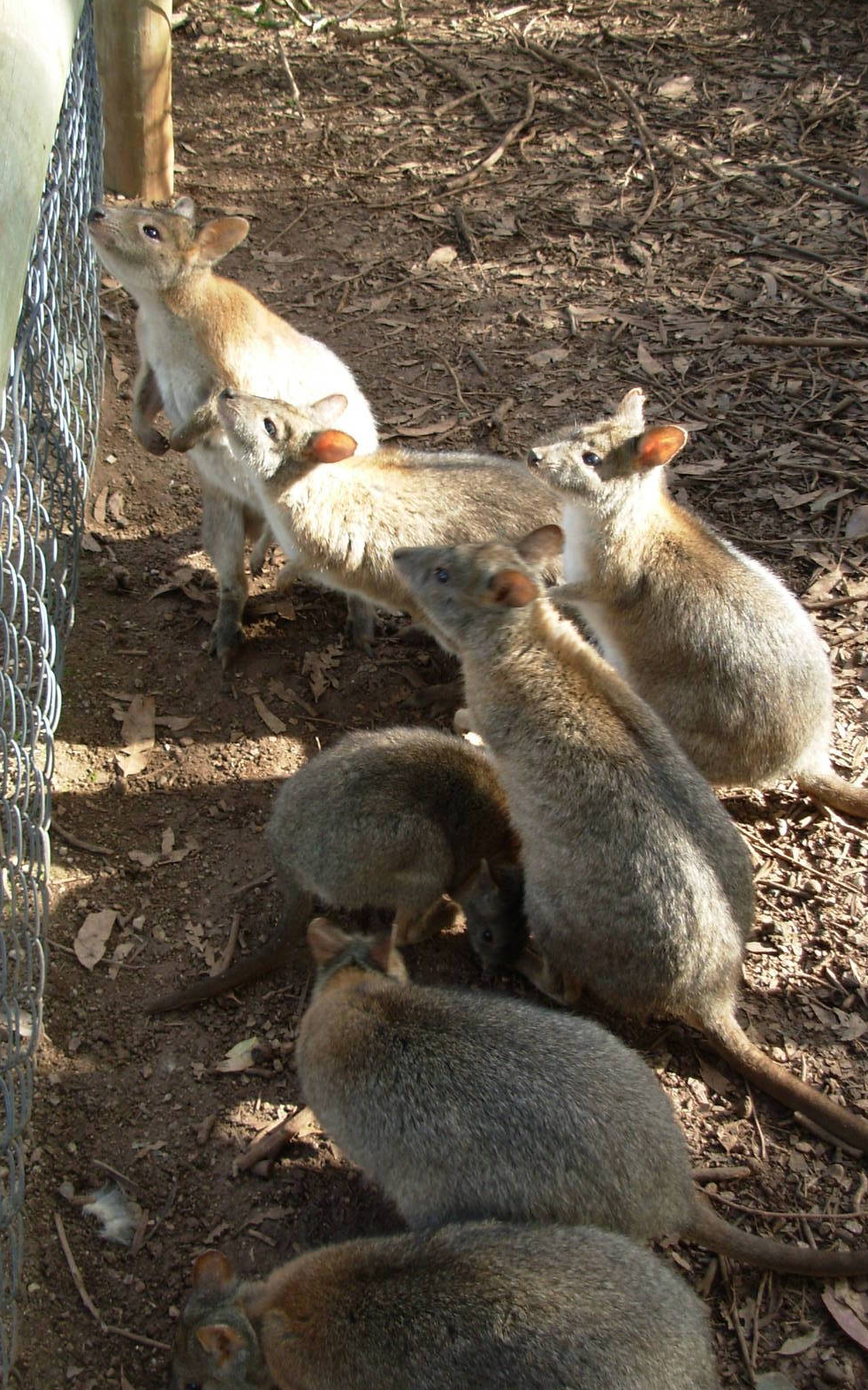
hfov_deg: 31.2
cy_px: 686
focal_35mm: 41
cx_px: 447
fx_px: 1552
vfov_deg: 48.2
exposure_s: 1/85.4
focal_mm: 6.3
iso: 50
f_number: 2.9
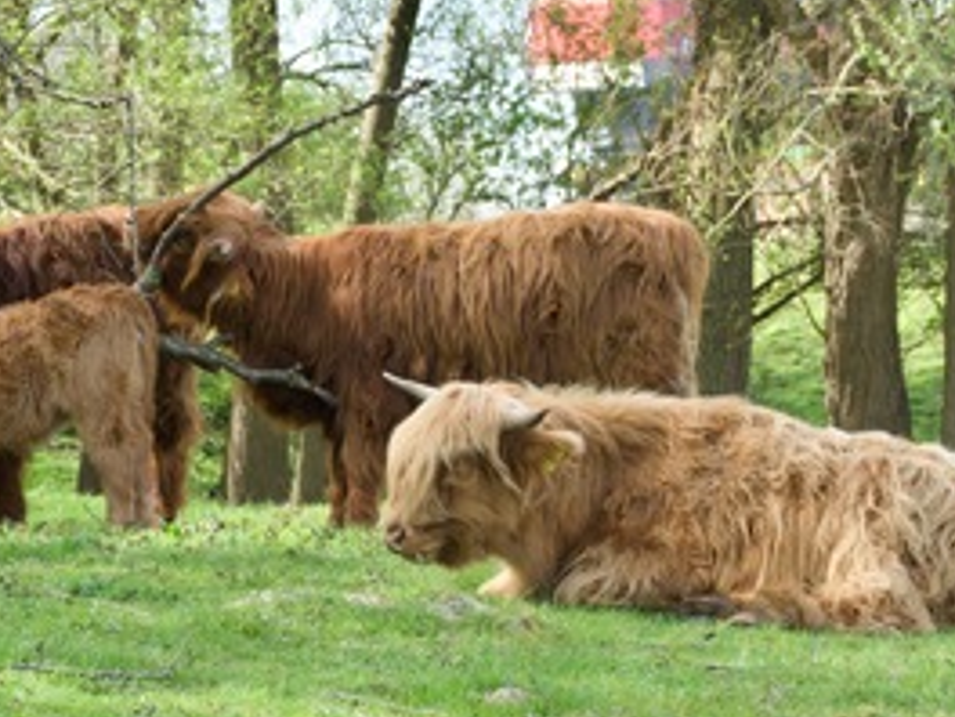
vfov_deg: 7.0
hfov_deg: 9.3
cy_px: 465
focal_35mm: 213
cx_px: 333
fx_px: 5876
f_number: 4
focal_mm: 46.41
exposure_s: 1/200
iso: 125
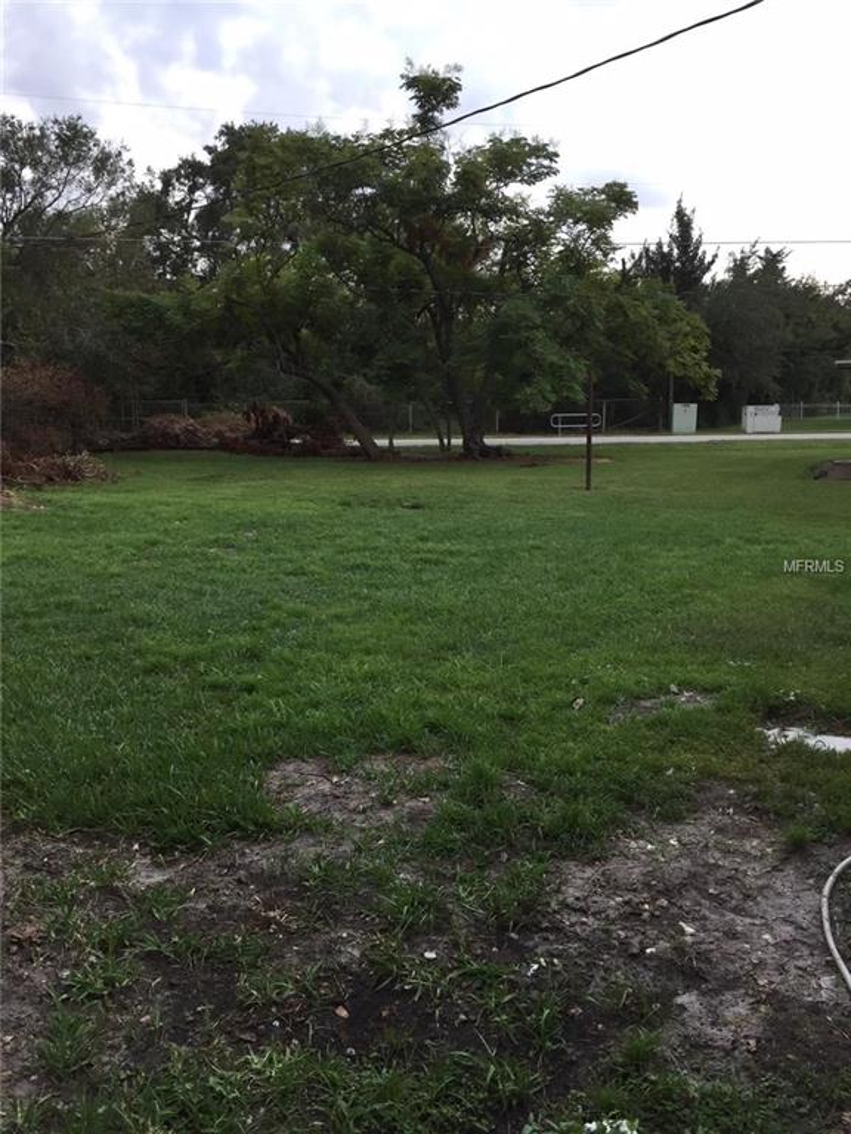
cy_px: 567
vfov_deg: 61.7
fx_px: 951
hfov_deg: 48.2
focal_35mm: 29
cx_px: 426
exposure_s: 1/100
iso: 40
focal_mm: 4.15
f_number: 2.2
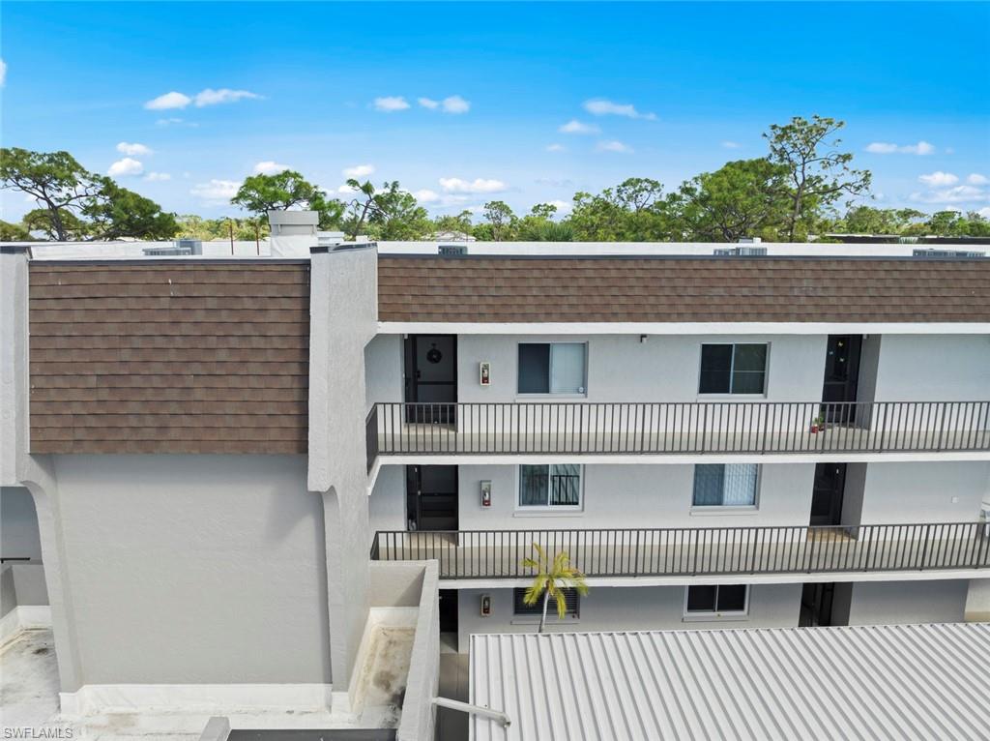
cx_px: 495
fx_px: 686
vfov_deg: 56.7
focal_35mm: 24
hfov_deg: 71.6
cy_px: 370
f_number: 2.8
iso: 110
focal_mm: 12.29
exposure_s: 1/640
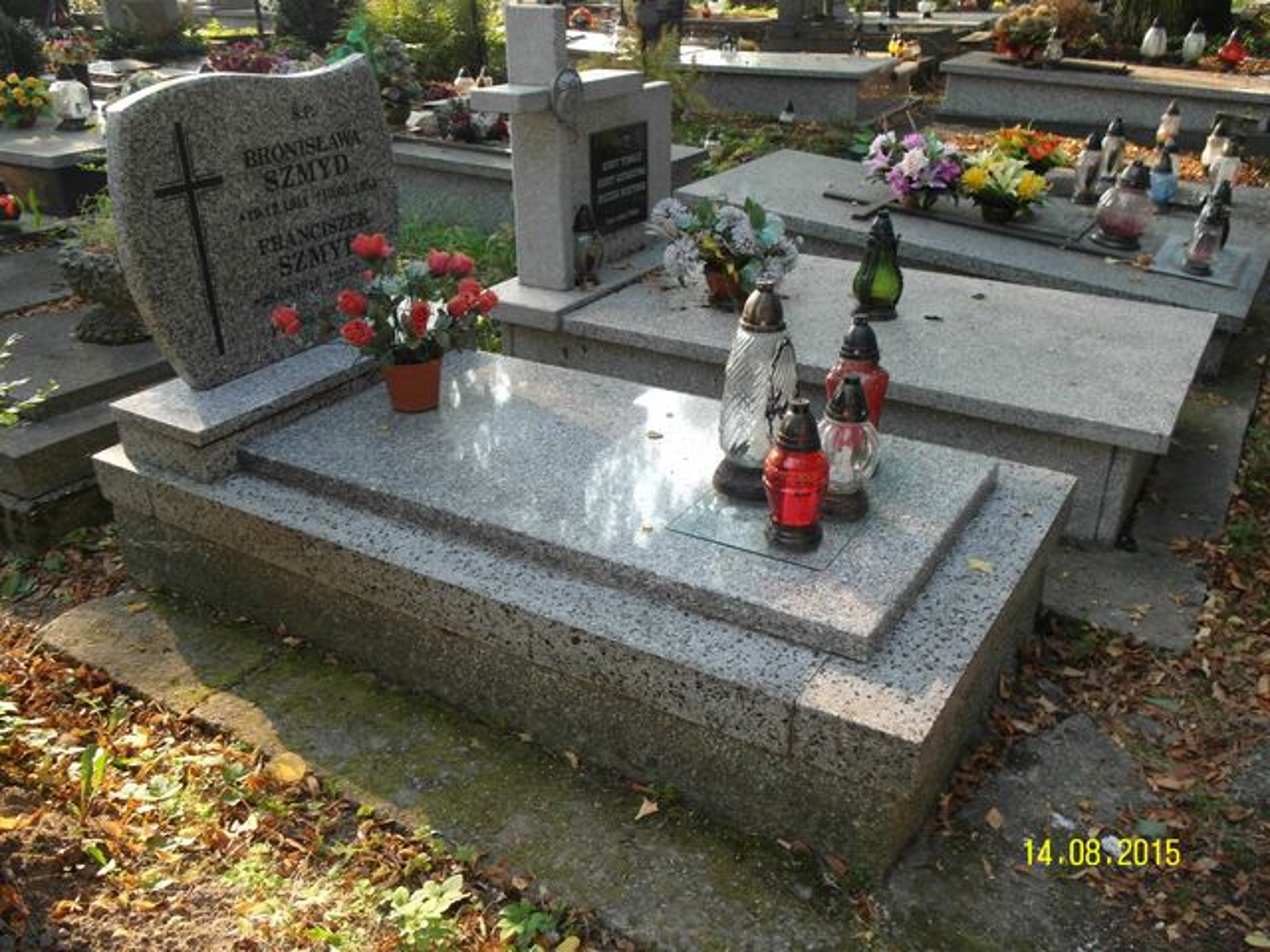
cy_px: 476
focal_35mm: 30
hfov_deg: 60.0
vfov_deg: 46.8
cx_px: 635
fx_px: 1101
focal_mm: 6.5
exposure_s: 1/90
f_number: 3.6
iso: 100
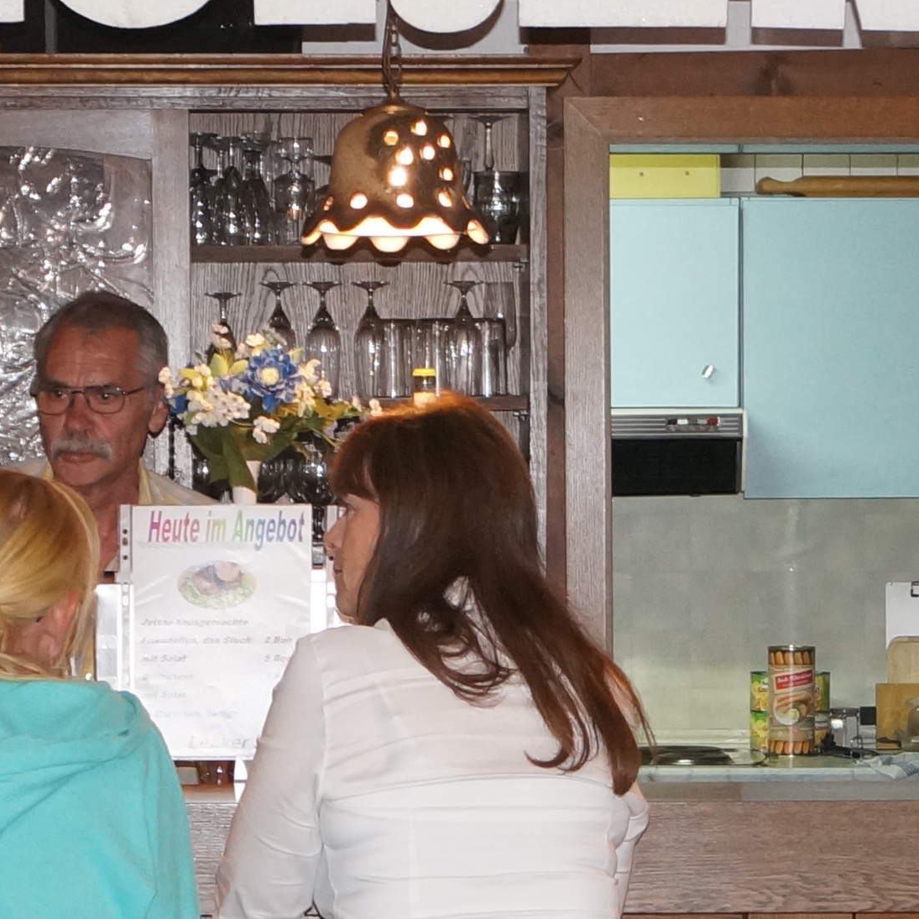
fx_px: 4956
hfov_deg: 10.6
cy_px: 869
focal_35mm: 165
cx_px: 542
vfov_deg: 10.5
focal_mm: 26
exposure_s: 1/100
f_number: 4
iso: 800
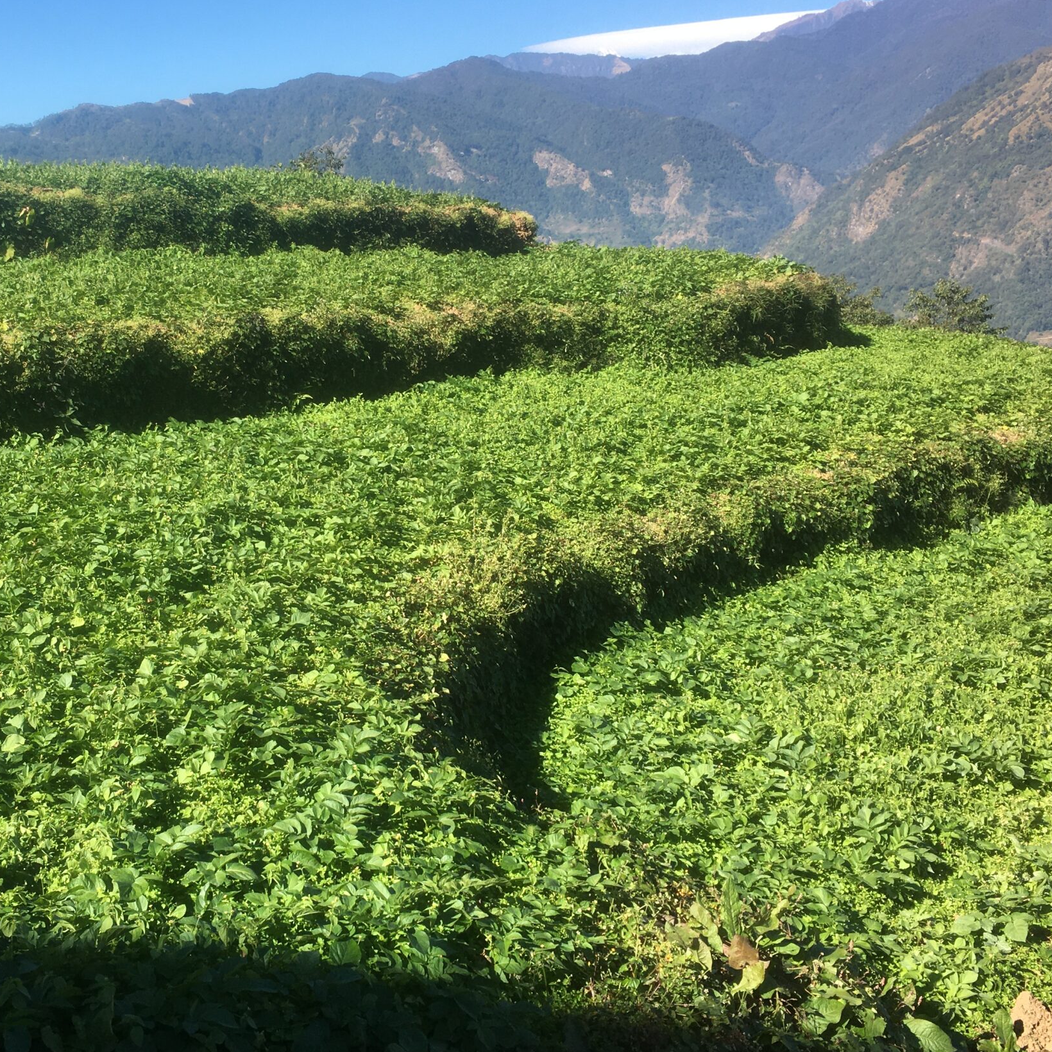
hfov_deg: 41.3
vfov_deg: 41.8
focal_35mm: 40
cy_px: 491
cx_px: 351
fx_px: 1375
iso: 25
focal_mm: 4.15
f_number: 2.2
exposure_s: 1/1040
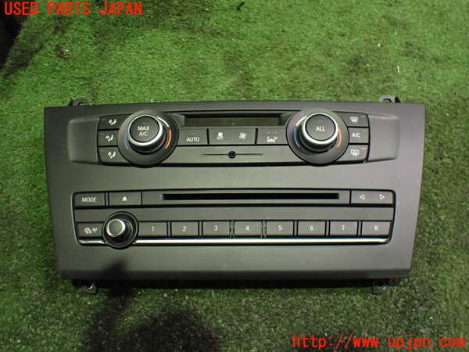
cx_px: 234
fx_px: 406
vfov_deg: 46.8
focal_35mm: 30
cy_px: 176
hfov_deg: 60.0
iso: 1000
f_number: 2.3
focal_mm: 5.4
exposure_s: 1/30
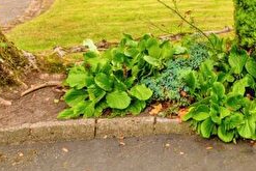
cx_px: 254
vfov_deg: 18.5
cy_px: -56
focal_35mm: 68
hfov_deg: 27.9
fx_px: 484
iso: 320
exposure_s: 1/800
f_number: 8
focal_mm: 16
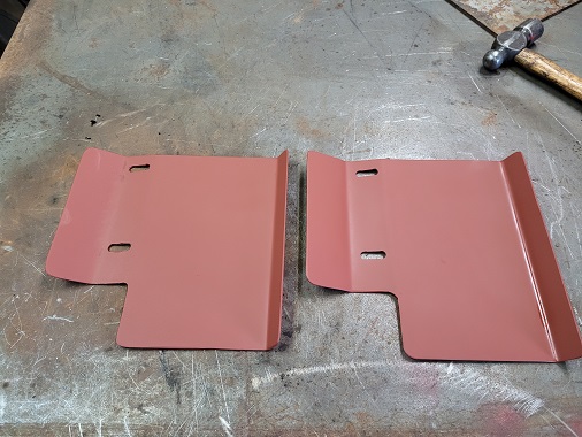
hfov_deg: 67.3
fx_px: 437
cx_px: 291
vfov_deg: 53.1
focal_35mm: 26
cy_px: 218
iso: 250
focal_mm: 5.4
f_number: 1.8
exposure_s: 1/120
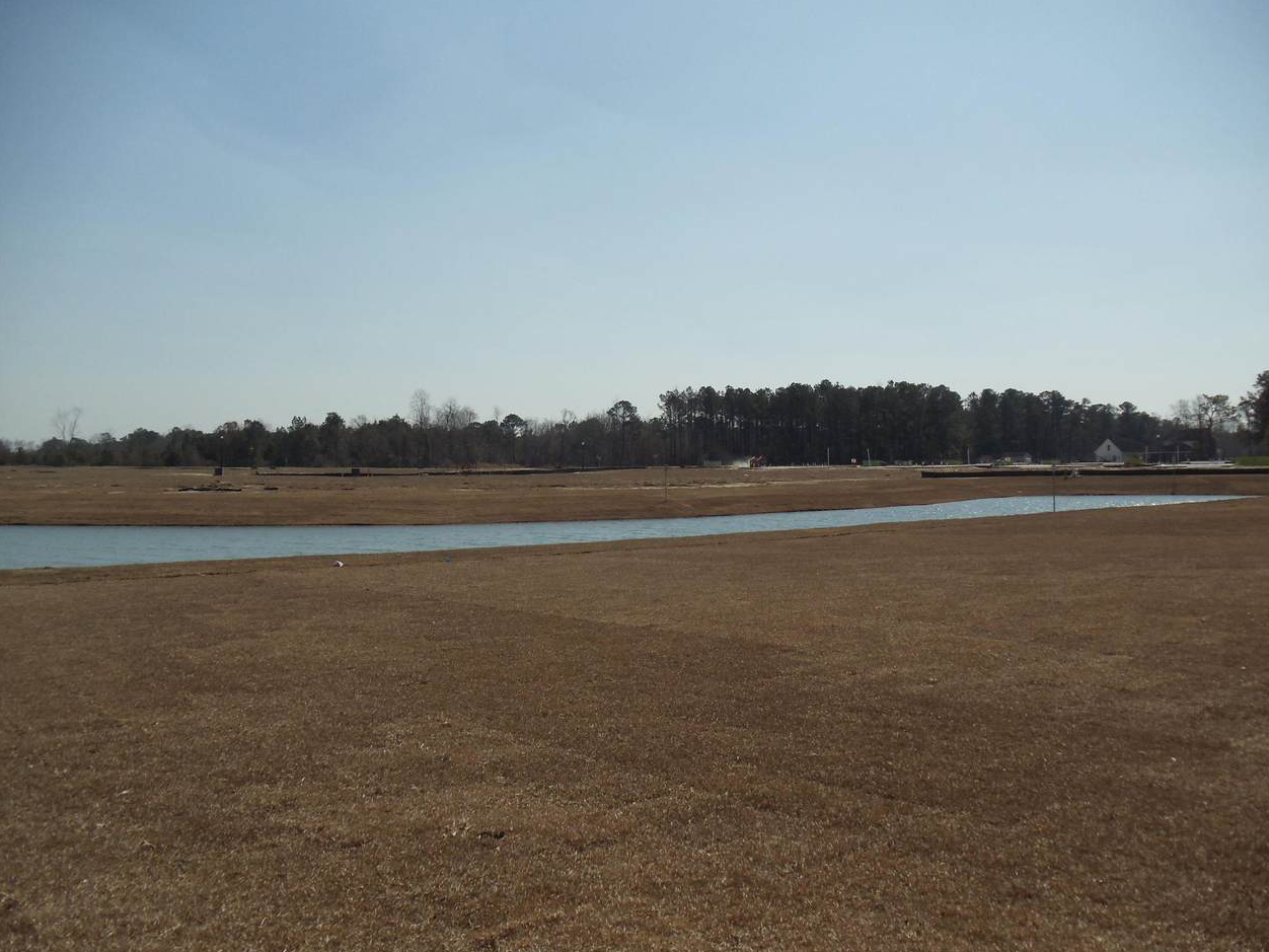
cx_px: 646
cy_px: 471
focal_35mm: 45
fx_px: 1650
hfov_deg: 42.1
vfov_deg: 32.2
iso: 100
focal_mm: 6
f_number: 7.1
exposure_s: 1/800
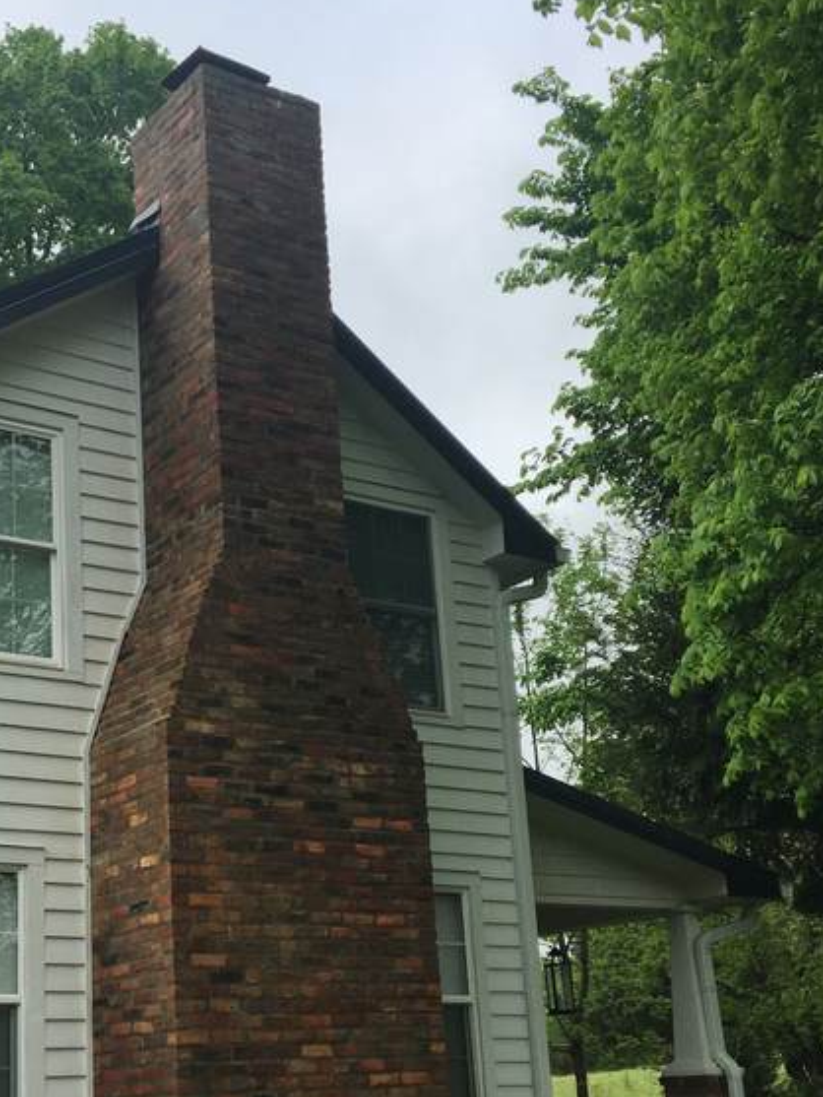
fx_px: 1584
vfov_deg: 37.9
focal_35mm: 50
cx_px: 246
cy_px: 707
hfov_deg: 28.8
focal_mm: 4.15
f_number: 2.2
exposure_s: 1/1282
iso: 25
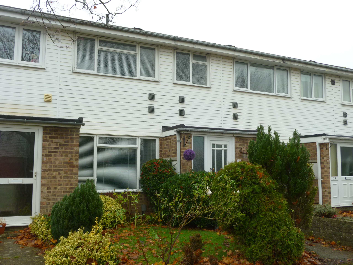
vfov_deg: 40.7
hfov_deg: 52.6
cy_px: 132
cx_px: 176
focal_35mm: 35
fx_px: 357
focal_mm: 6.3
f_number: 3.8
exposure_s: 1/30
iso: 125
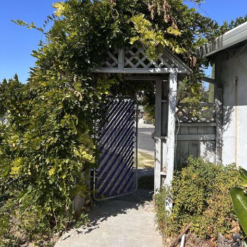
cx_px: 124
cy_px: 106
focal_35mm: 31
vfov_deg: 52.4
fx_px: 250
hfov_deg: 52.5
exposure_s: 1/2353
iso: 50
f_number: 1.5
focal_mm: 5.7
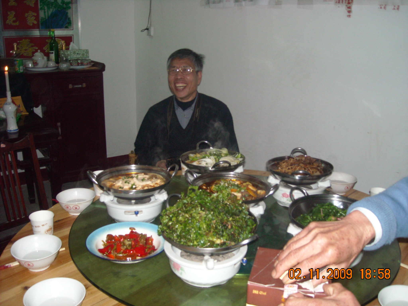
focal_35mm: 35
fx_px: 413
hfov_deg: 52.6
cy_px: 153
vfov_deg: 40.7
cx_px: 204
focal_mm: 5.7
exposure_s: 1/60
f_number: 2.8
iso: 200
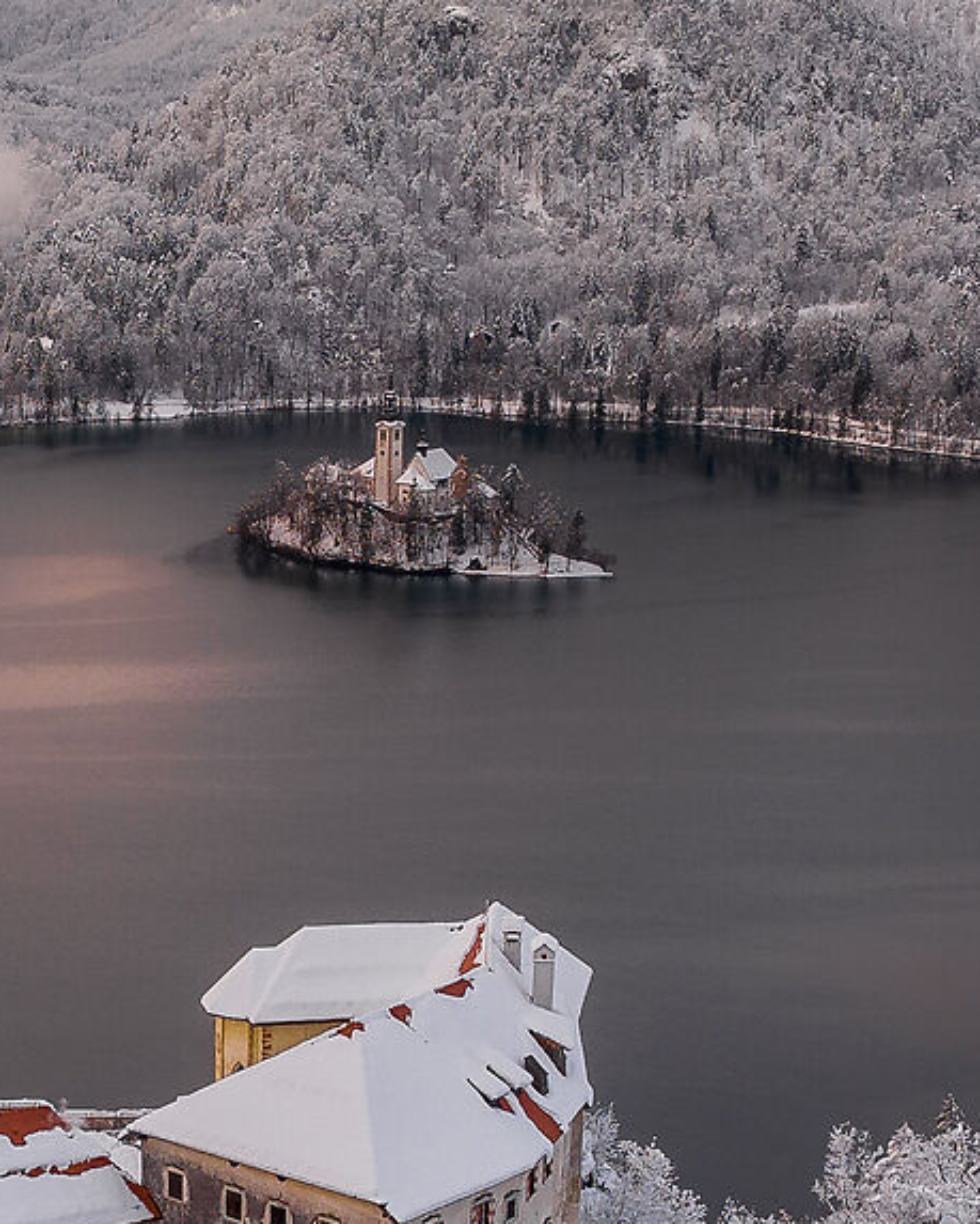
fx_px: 3550
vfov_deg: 19.2
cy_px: 1068
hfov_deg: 15.4
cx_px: -32
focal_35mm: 98
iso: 200
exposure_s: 1/200
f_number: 3.2
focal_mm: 12.29
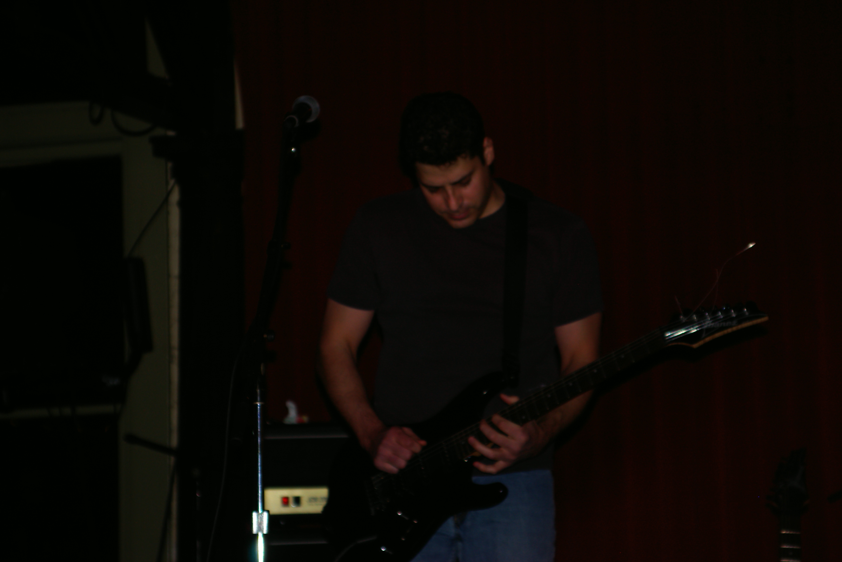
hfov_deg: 19.5
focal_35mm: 105
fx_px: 2456
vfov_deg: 13.0
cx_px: 421
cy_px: 281
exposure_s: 1/90
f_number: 4.5
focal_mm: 70
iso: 200
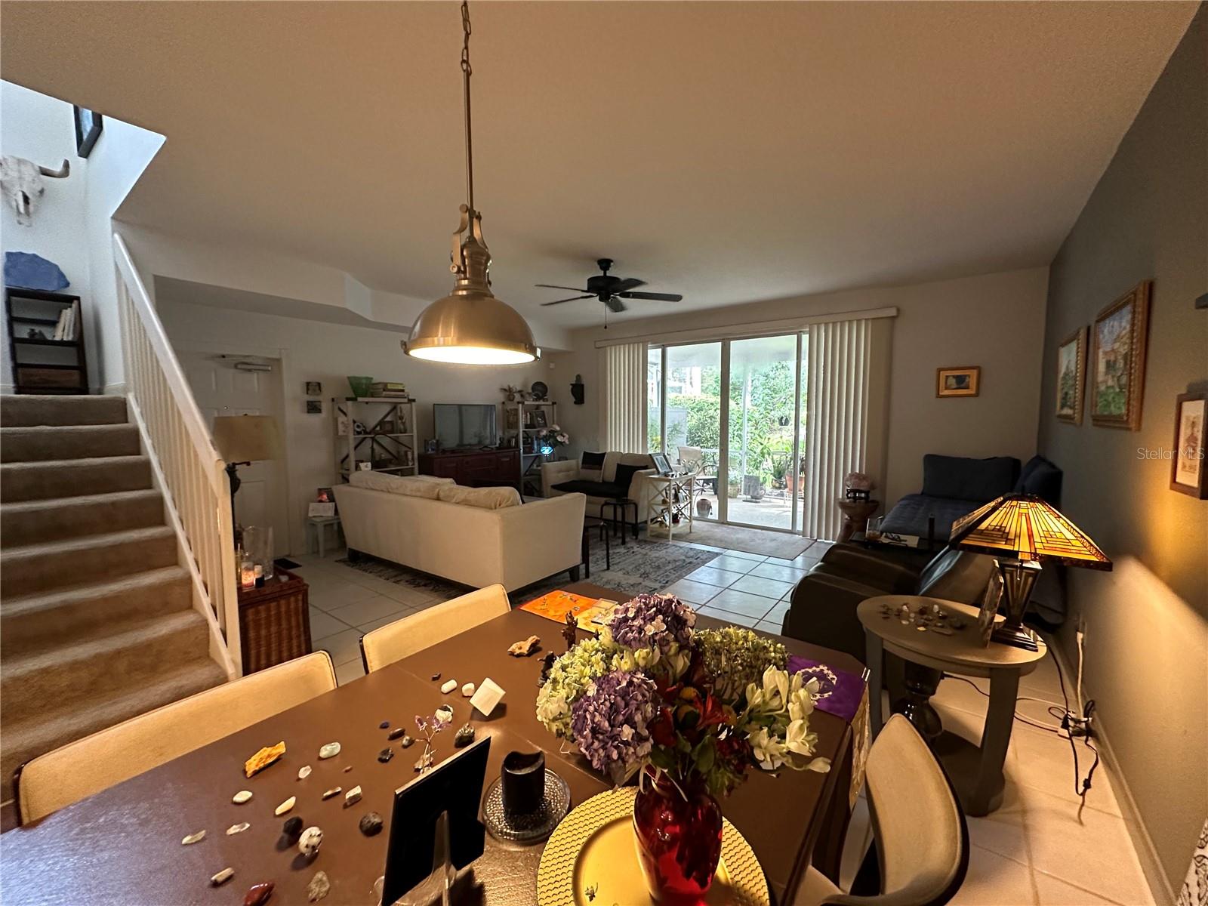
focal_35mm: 14
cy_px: 453
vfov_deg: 85.7
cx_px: 604
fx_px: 489
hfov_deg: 102.1
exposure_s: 1/60
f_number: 2.2
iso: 500
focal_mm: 2.22
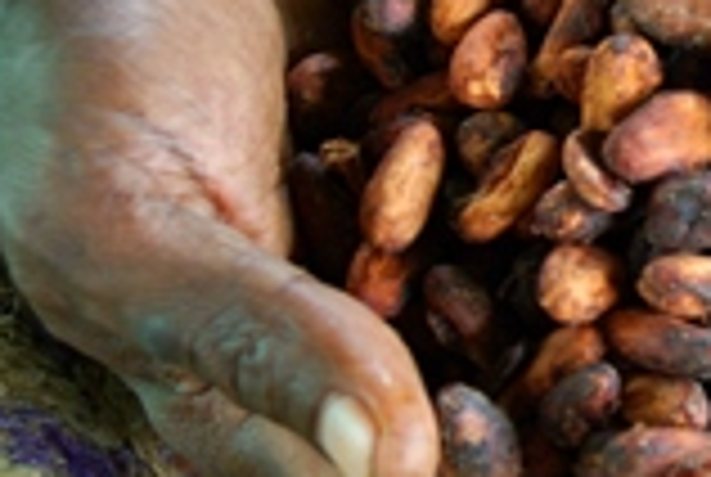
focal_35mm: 125
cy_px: 182
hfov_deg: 15.9
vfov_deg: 11.0
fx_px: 2473
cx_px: 767
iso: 400
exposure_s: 1/20
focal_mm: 34
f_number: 4.5
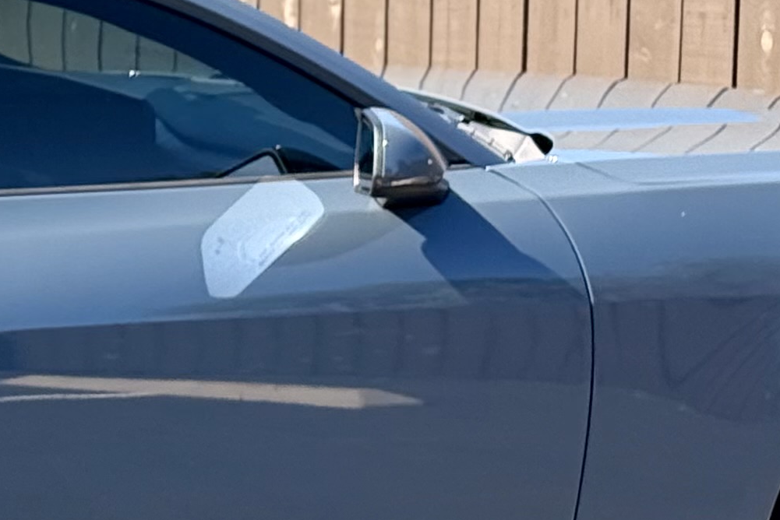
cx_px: -233
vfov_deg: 6.8
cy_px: 325
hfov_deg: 10.0
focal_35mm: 201
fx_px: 4356
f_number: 1.78
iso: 80
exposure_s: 1/2208
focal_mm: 6.76
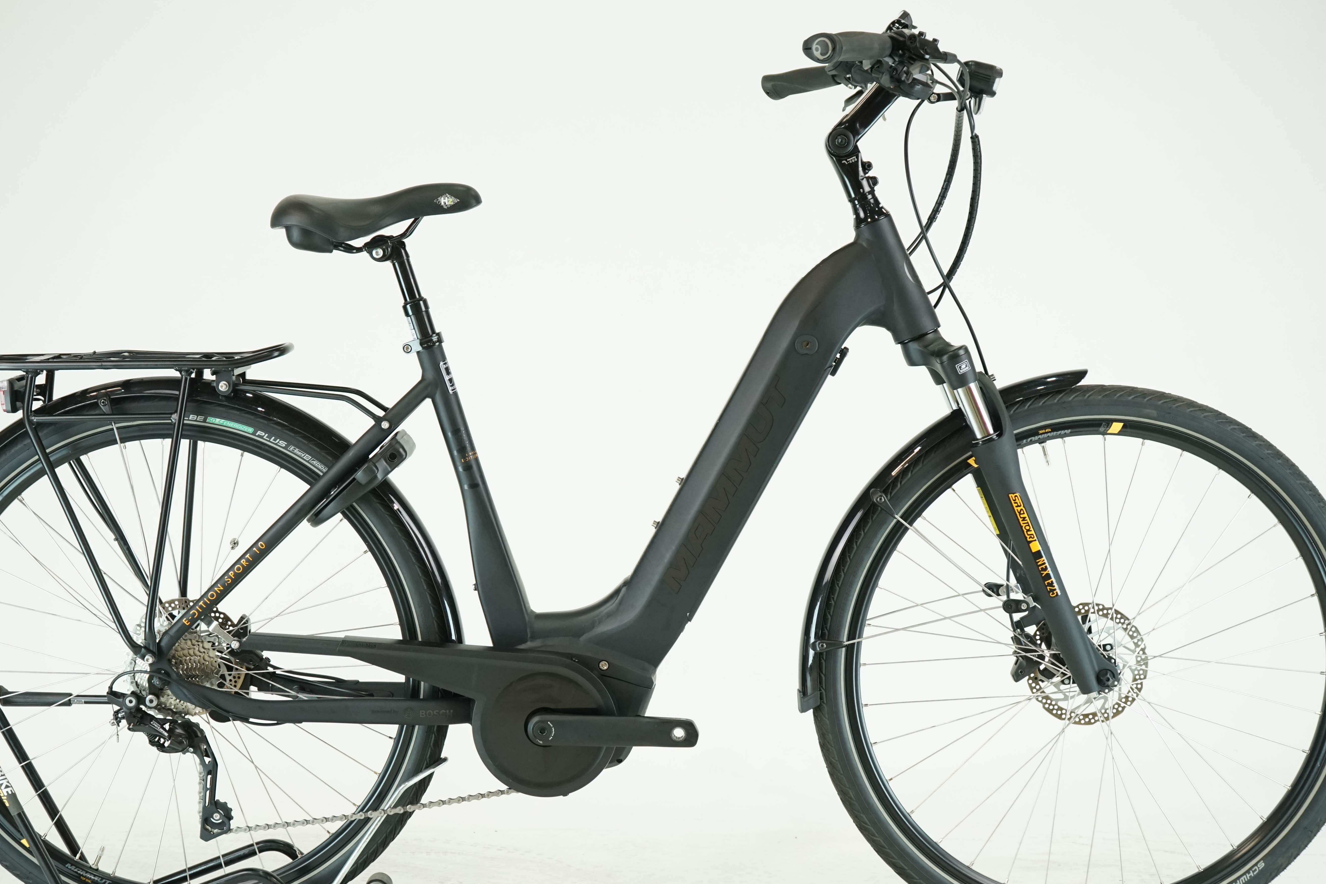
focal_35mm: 59
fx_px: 2173
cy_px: 495
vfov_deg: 23.0
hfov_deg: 33.9
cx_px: 635
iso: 1600
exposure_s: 1/200
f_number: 5.6
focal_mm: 52
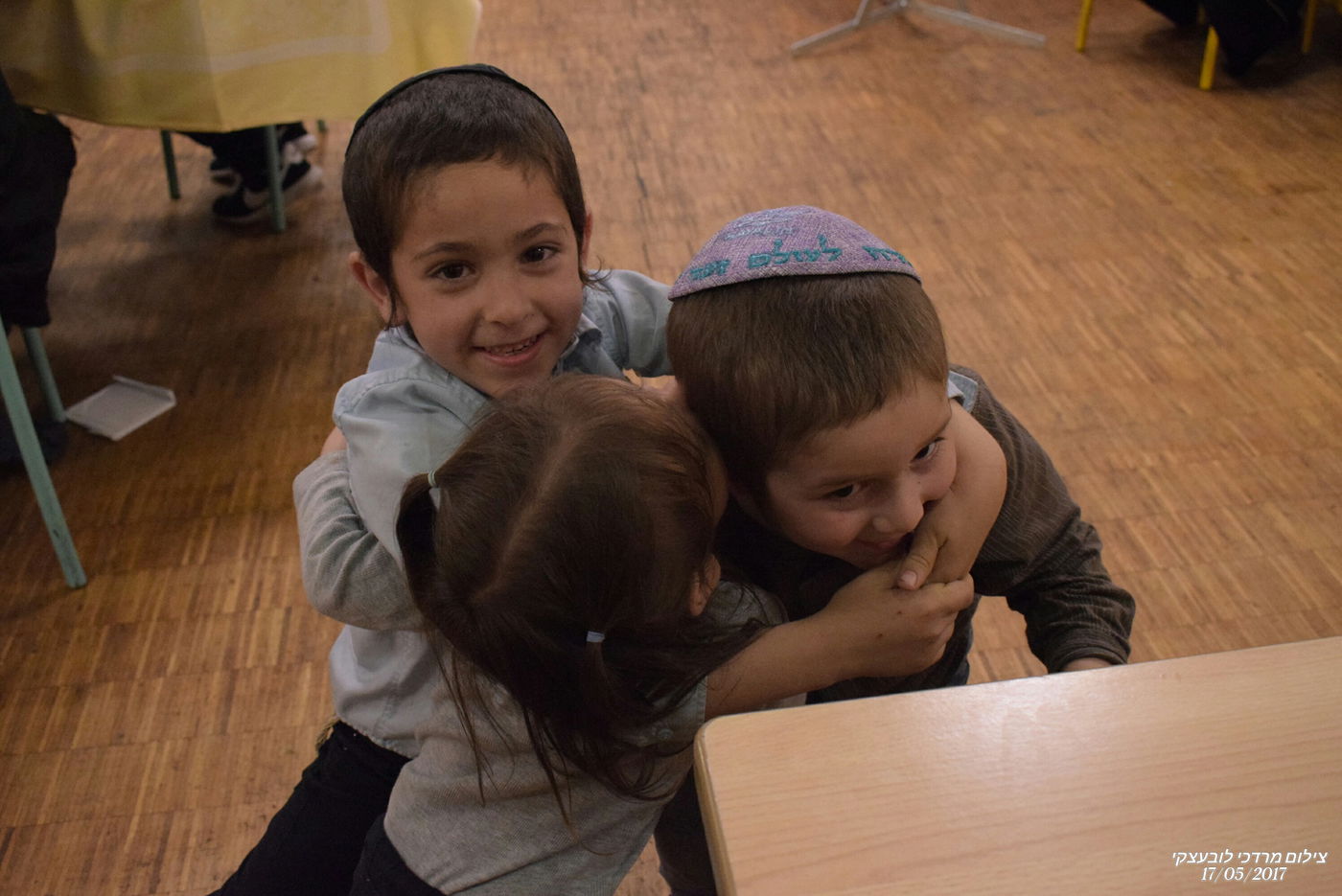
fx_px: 1343
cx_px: 671
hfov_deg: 53.1
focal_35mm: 36
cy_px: 448
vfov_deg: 36.9
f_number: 5.6
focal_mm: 24
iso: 4500
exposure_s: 1/160
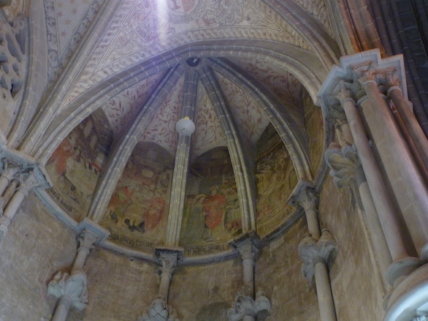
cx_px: 210
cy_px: 158
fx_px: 519
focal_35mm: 42
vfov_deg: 34.3
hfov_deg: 44.8
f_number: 4.2
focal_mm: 7.4
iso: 400
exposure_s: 1/4
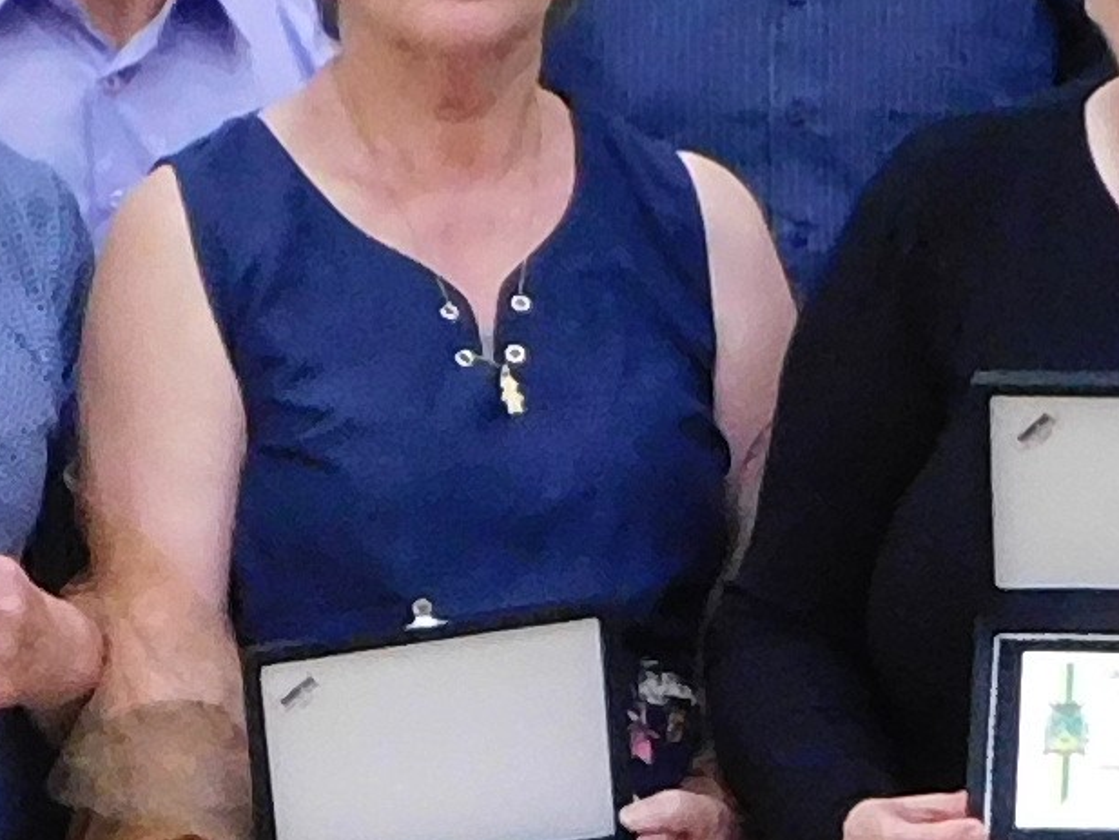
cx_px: 352
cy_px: 650
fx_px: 6757
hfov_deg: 9.5
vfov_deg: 7.1
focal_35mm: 209
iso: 400
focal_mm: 4.9
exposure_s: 1/8
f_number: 3.2
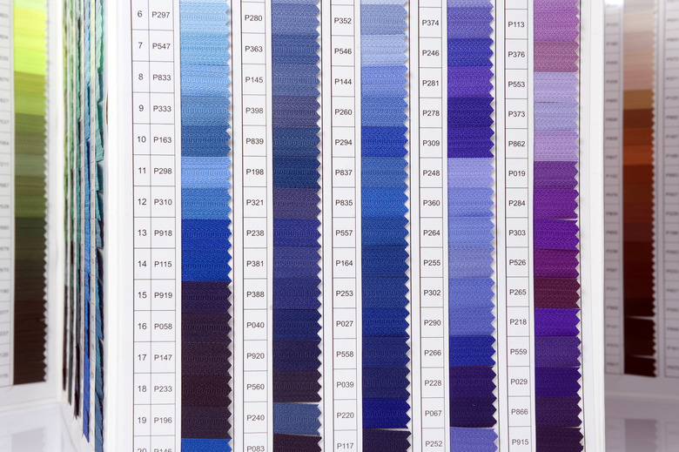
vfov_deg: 30.5
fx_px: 829
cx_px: 340
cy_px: 226
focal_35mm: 44
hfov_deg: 44.5
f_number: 11
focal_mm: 44
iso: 100
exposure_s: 1/15
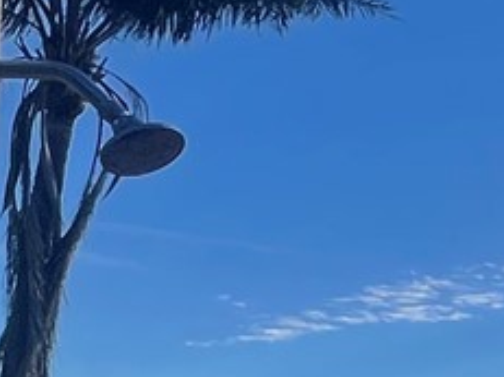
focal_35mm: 90
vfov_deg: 15.5
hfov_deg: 16.2
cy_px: 514
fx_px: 1310
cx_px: 1039
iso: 32
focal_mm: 1.57
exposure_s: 1/3040
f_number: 1.8
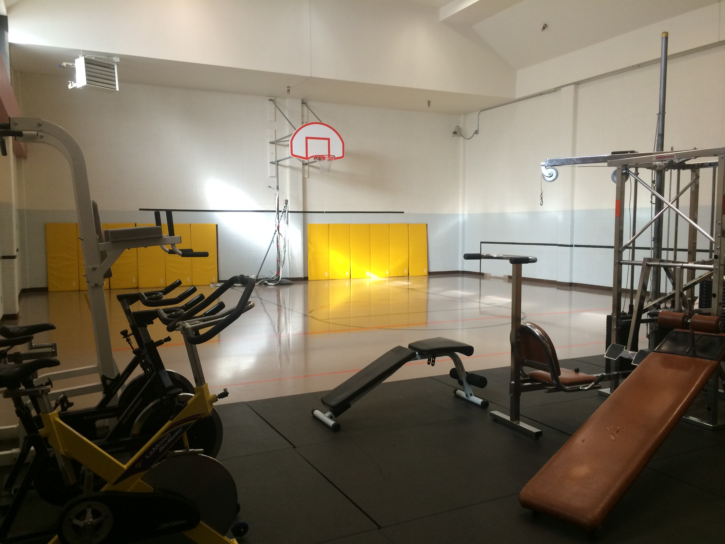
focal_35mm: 30
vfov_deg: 46.8
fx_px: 628
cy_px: 272
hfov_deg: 60.0
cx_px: 362
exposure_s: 1/30
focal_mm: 4.12
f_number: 2.2
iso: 50
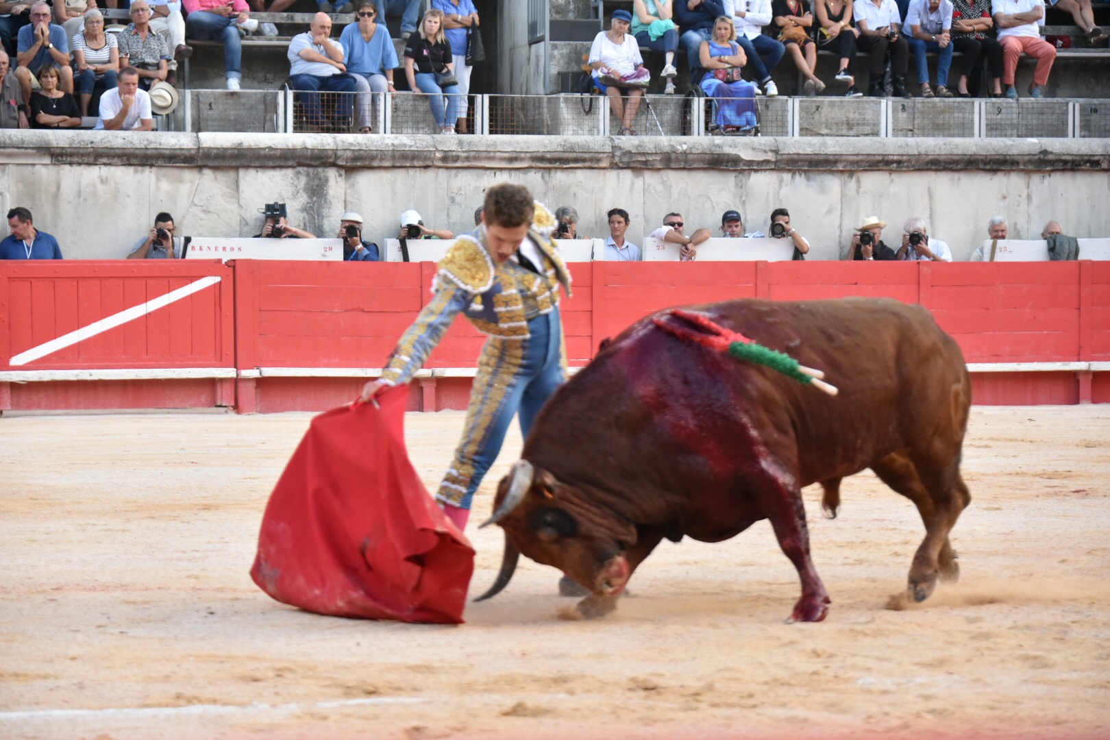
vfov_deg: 10.2
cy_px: 370
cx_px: 555
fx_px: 4162
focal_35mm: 135
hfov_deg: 15.2
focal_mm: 135
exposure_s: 1/640
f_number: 5.6
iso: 3200
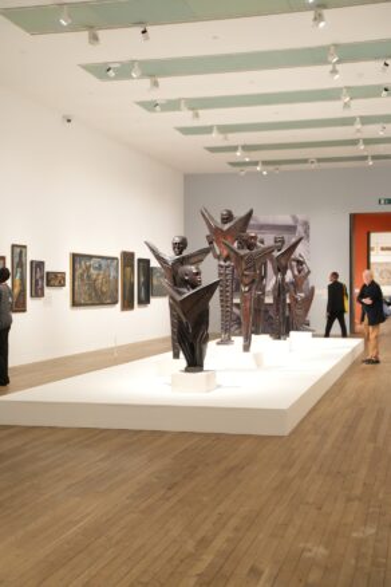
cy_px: 294
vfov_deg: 38.9
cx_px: 196
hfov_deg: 26.5
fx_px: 831
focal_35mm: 51
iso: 5000
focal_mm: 51
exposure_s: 1/100
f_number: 3.2
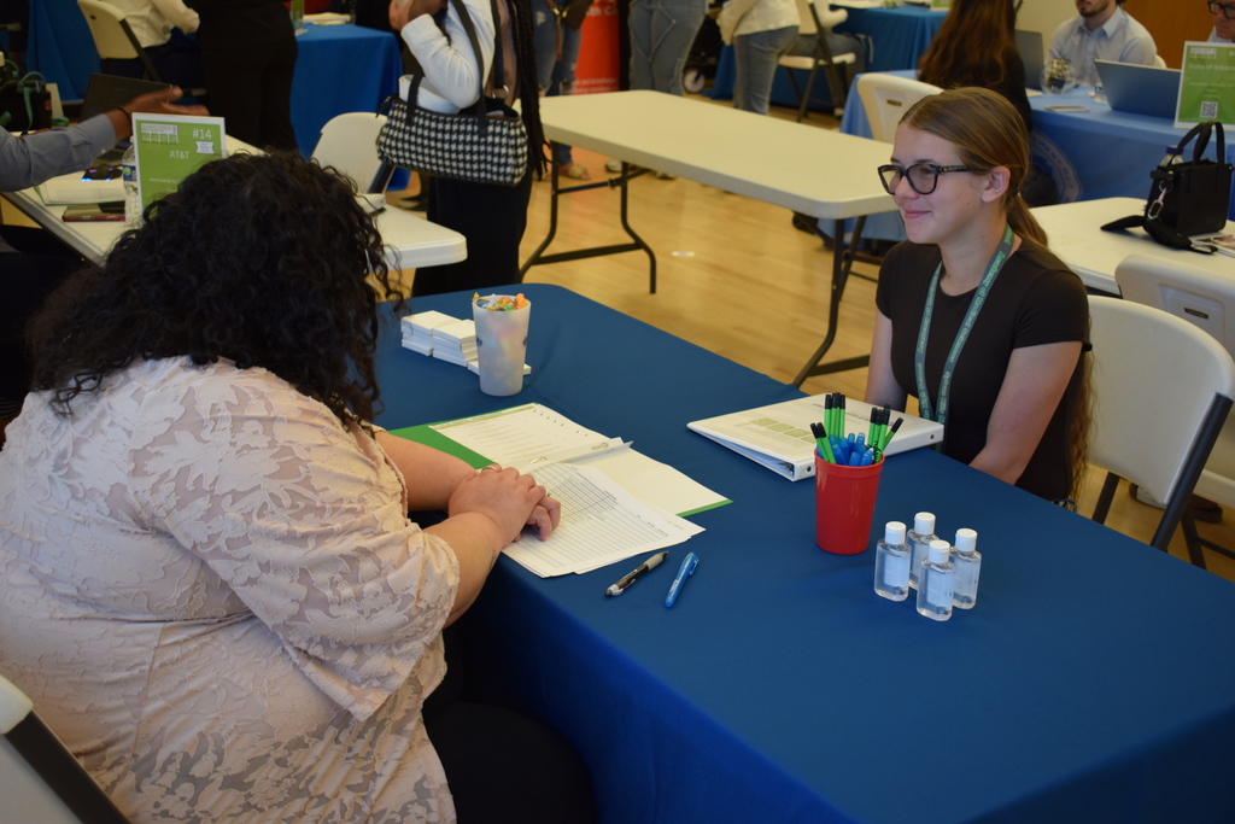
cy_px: 412
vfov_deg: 29.9
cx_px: 618
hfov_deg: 43.6
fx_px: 1544
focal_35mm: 45
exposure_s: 1/60
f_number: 4.2
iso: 640
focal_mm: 30
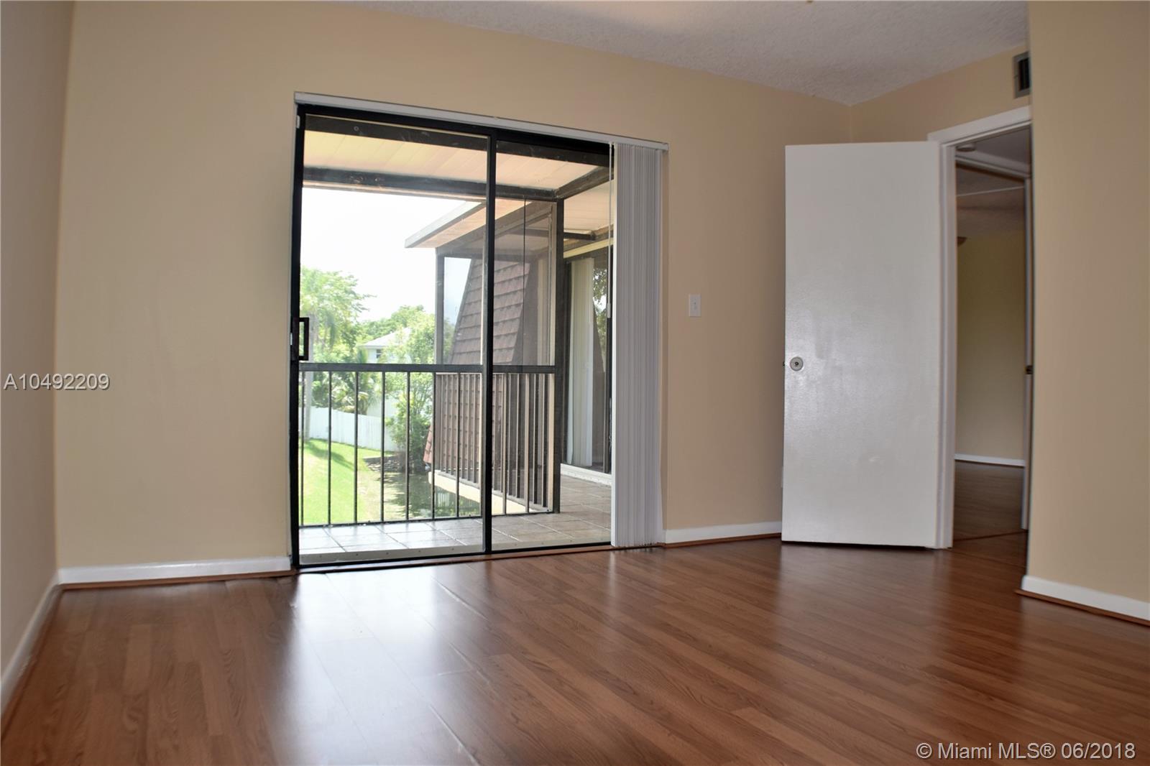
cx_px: 575
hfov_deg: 53.1
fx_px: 1150
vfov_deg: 36.9
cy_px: 383
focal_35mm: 36
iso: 200
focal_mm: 24
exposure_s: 1/125
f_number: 5.6
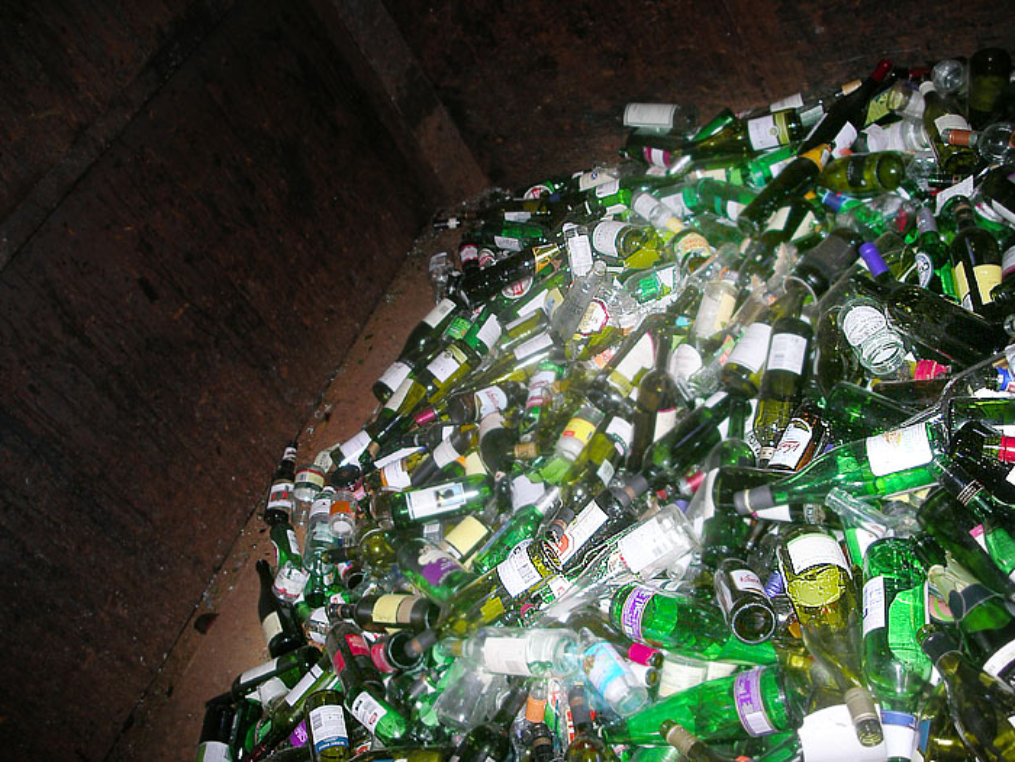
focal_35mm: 37
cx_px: 508
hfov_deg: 50.1
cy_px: 381
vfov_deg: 38.7
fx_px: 1085
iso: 100
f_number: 2.8
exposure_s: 1/40
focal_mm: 7.8
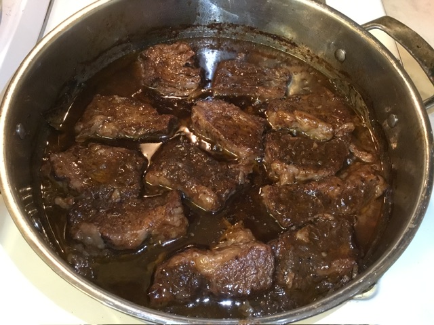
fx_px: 389
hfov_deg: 58.4
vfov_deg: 45.4
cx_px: 217
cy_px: 162
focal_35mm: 31
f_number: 2.4
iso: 250
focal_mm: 3.3
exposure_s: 1/15
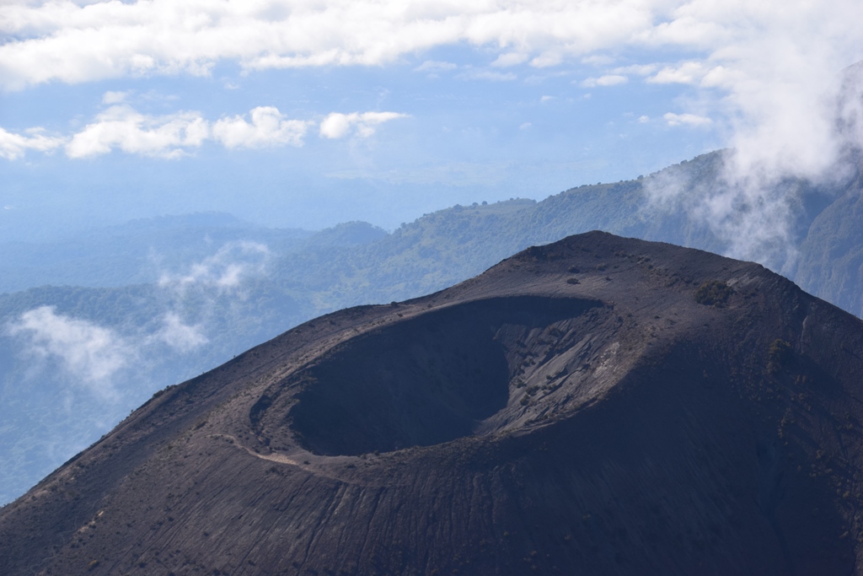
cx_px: 432
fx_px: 2805
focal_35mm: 117
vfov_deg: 11.7
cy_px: 288
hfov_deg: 17.5
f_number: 11
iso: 360
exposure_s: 1/500
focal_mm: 78
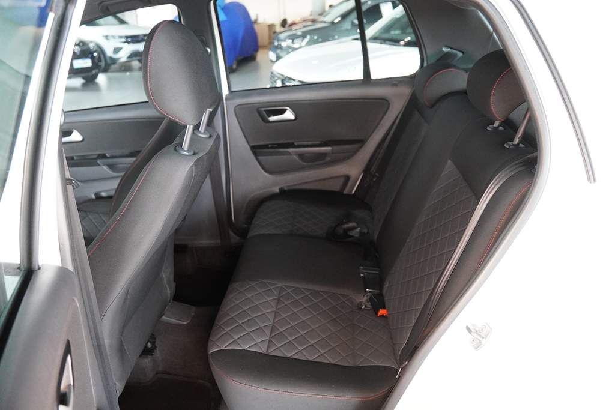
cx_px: 308
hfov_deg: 61.9
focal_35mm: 30
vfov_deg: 43.6
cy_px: 205
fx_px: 513
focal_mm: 20
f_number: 2.8
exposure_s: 1/160
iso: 4000
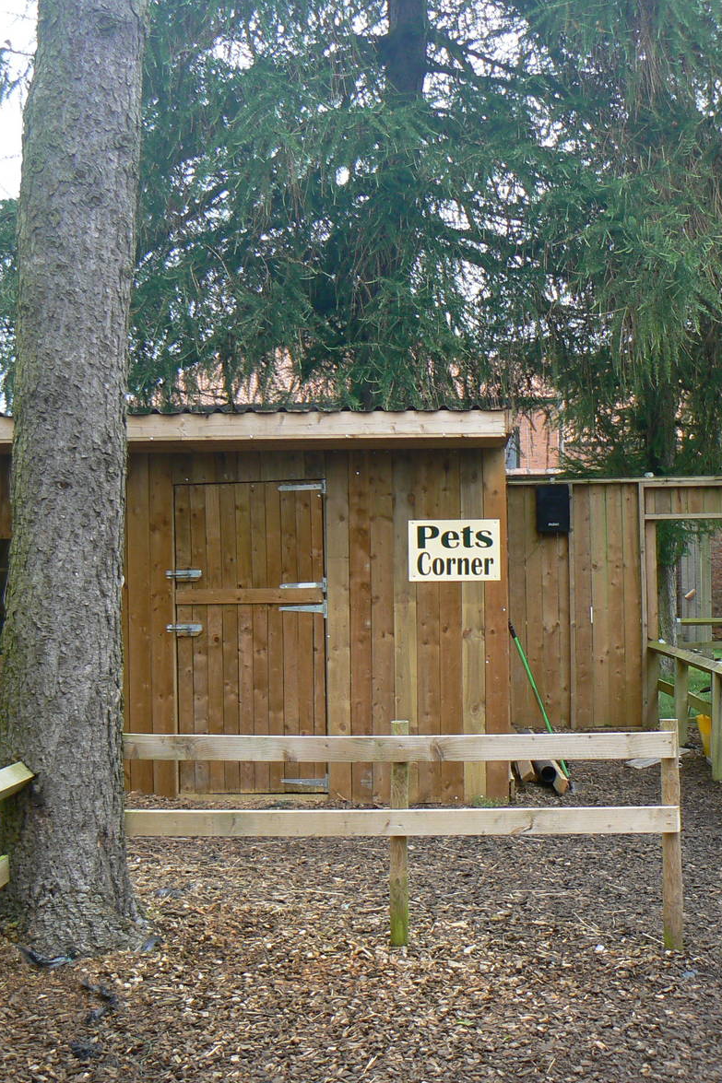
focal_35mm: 51
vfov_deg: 38.9
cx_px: 375
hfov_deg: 26.5
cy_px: 552
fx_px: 1535
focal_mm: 6
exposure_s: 1/125
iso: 80
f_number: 4
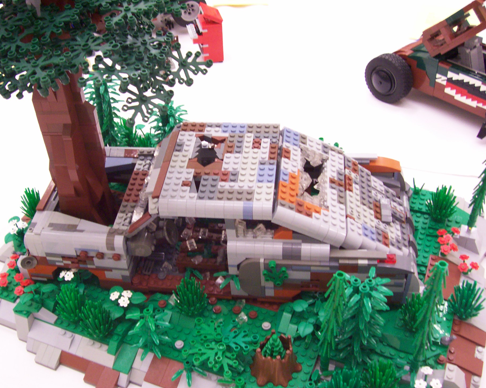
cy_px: 195
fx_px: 604
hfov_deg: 43.6
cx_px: 198
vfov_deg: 35.7
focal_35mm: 42
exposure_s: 1/13.9
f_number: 2.7
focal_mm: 5.6
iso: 160
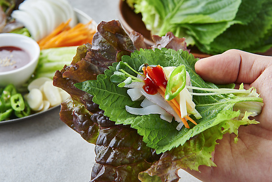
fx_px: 529
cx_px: 136
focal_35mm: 70
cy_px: 91
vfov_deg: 19.5
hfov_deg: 28.8
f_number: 13
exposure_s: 1/125
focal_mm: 70
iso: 100
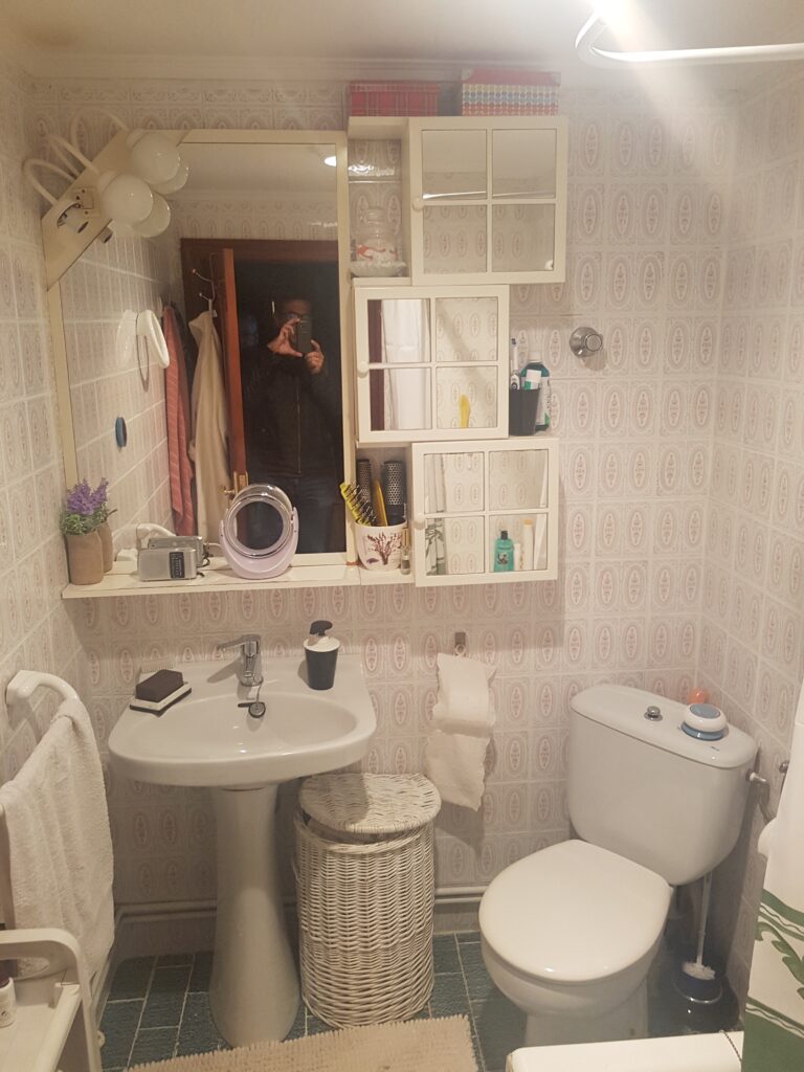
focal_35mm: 26
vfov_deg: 67.3
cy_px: 536
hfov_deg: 53.1
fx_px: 805
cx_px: 402
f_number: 1.7
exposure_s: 1/25
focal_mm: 4.2
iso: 160
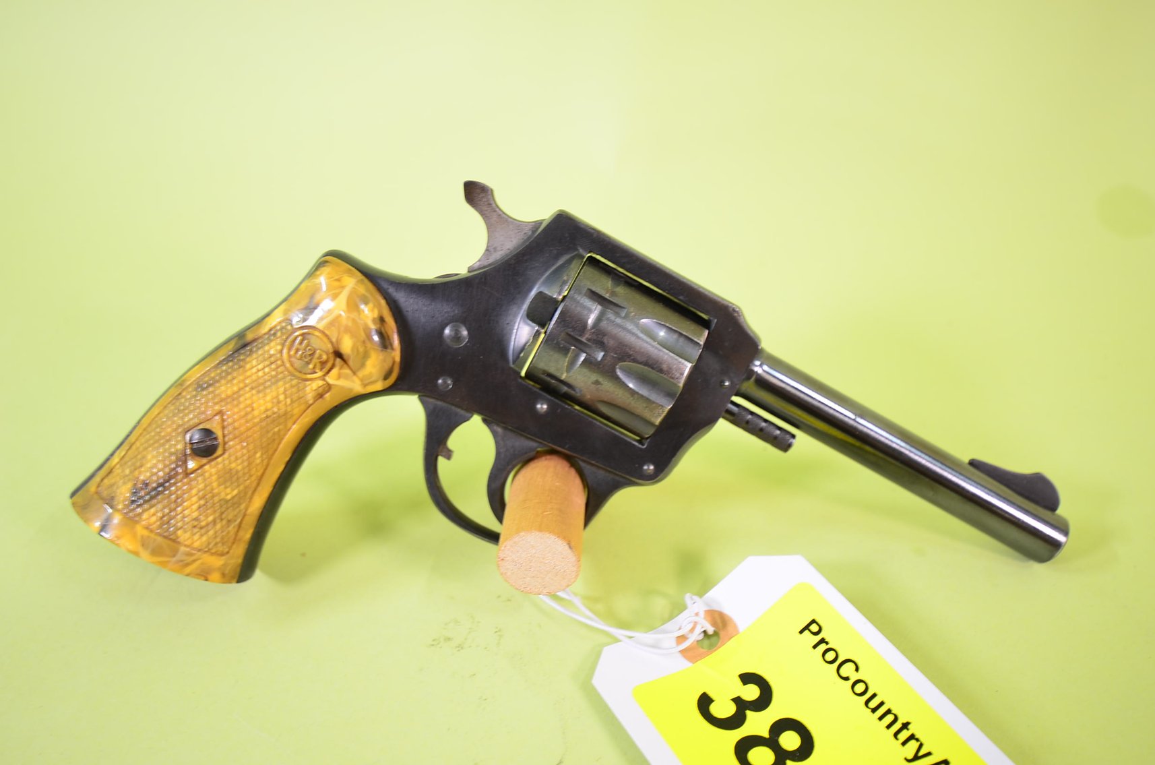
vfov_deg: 43.4
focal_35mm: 30
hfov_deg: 62.0
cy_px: 382
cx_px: 578
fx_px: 960
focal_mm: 20
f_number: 4.5
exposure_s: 1/20
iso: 100
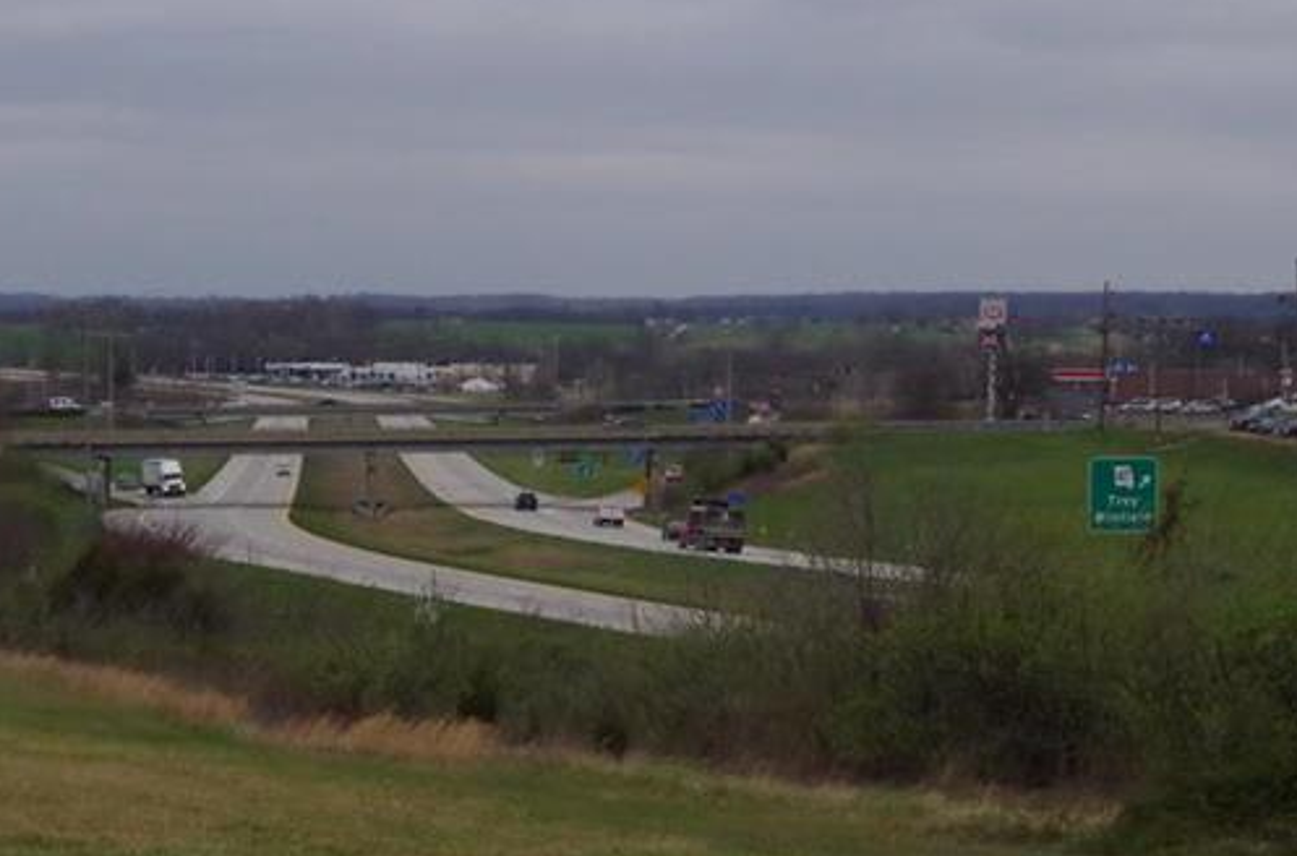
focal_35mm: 101
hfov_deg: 20.2
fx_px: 3627
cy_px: 531
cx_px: 394
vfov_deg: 13.4
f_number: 14
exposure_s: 1/500
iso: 1600
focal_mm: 32.5
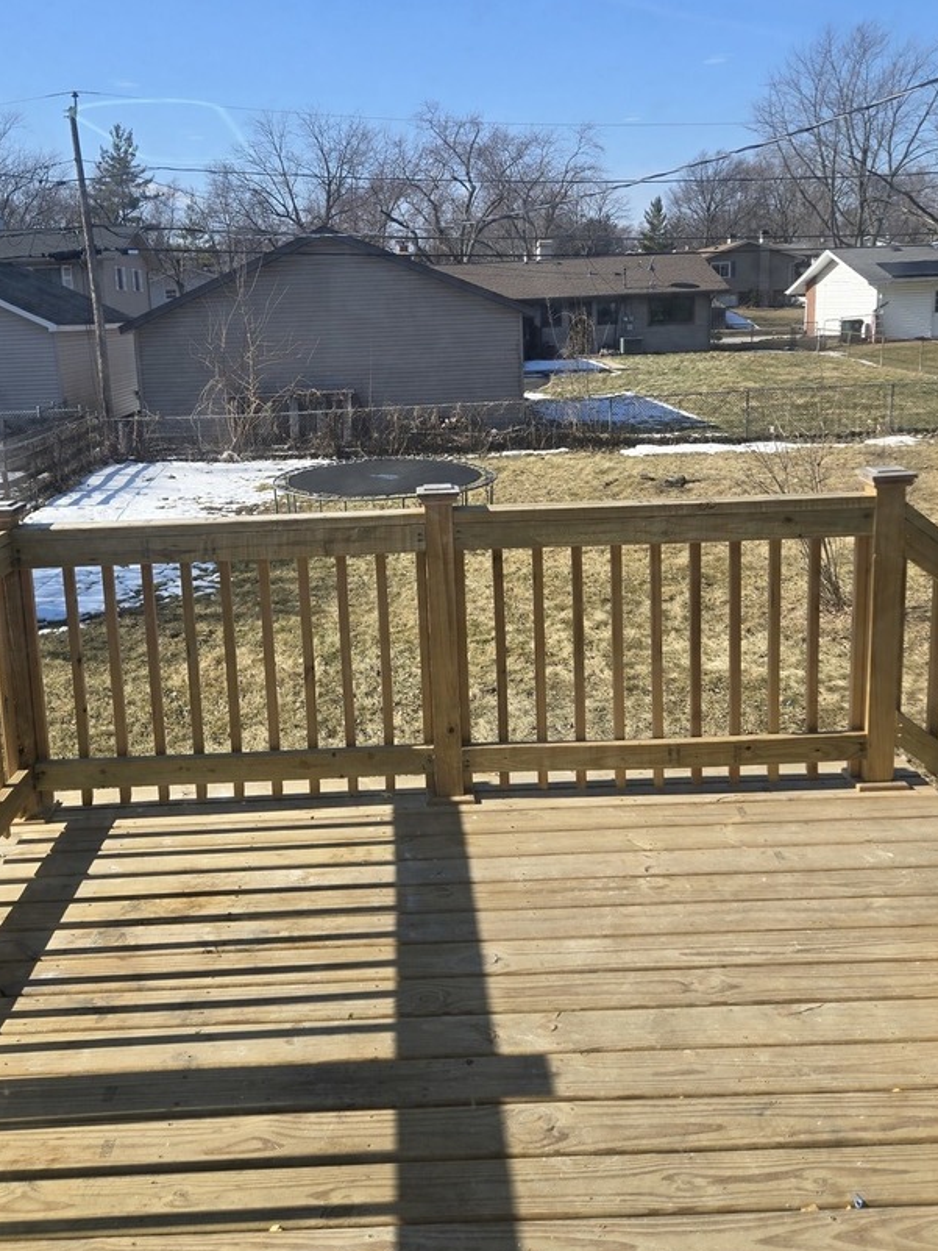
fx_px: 1120
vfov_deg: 58.0
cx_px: 403
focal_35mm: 31
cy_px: 515
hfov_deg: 45.3
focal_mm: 5.4
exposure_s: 1/1033
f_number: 1.8
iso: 25
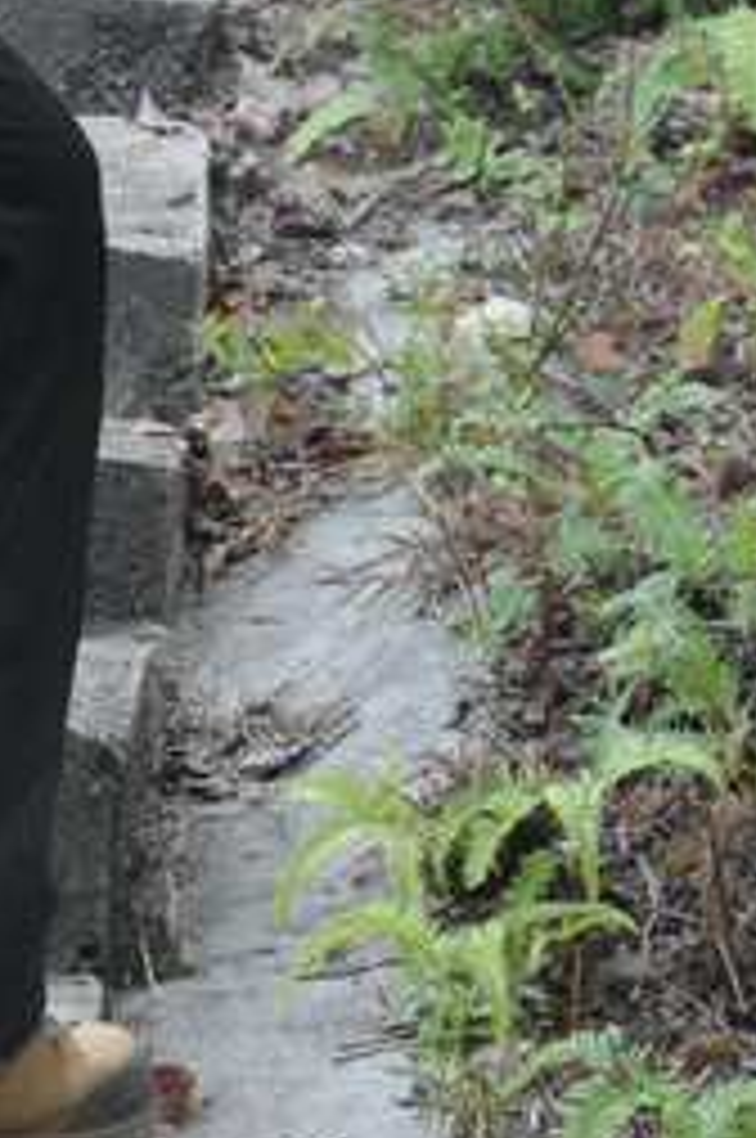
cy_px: -634
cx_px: -259
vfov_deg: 7.4
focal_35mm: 275
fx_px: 8686
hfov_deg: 5.0
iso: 1600
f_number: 9
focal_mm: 58
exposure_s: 1/200
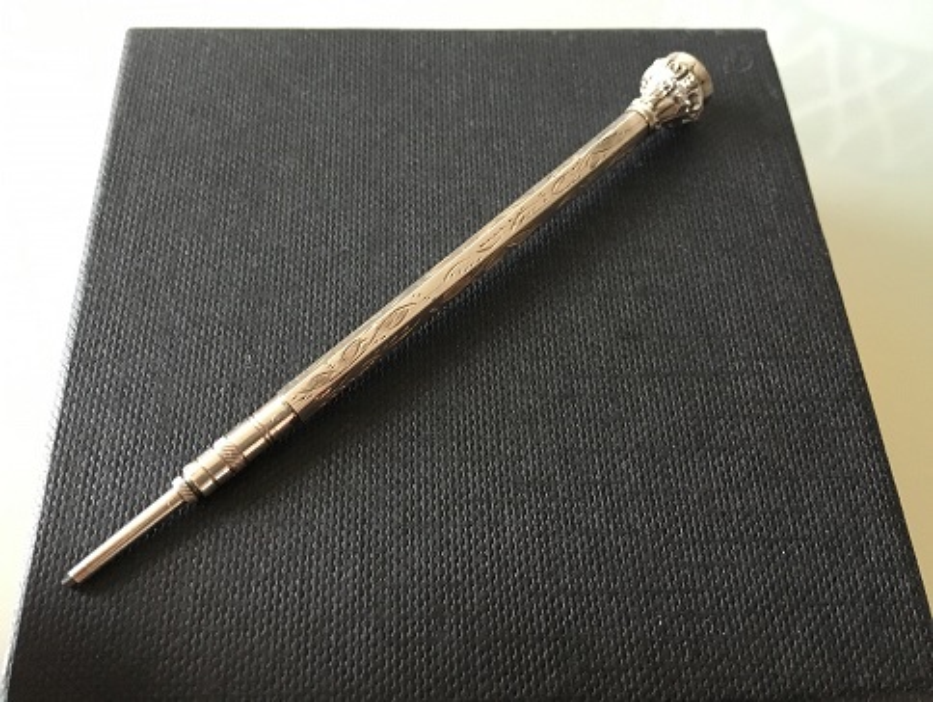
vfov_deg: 48.3
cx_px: 466
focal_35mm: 29
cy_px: 351
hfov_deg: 61.6
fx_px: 782
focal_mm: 4.15
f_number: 2.2
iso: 200
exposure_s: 1/25
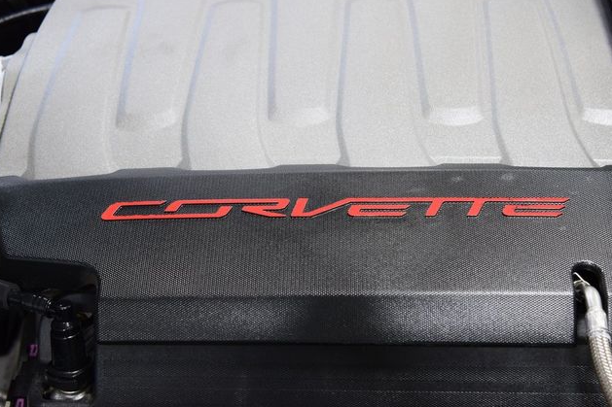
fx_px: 986
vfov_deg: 23.4
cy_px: 203
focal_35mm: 58
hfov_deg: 34.5
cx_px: 305
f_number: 6.3
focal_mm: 38
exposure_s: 1/15
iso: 900
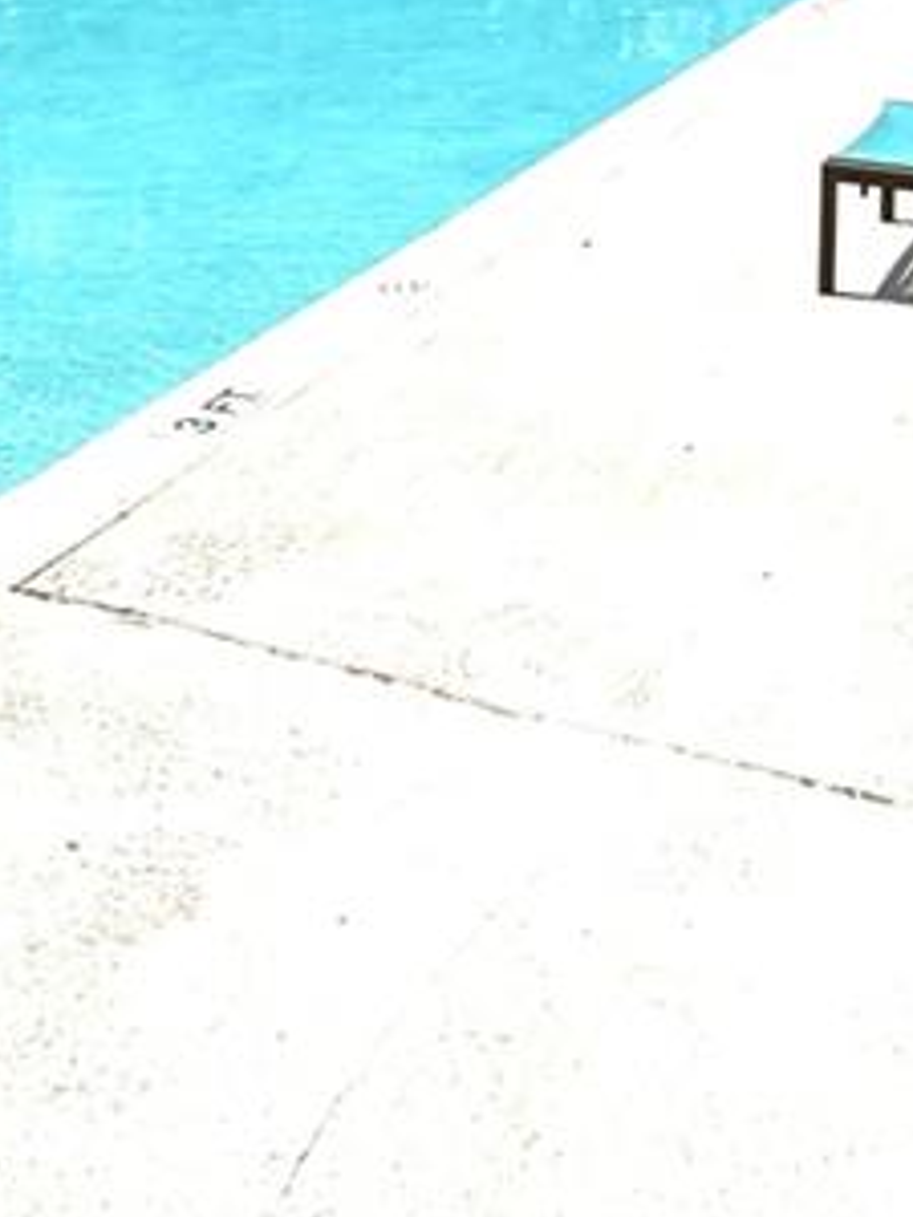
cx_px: 674
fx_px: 1969
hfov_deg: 25.8
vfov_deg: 31.9
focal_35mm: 56
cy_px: 20
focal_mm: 2.22
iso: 50
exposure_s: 1/4630
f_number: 2.2
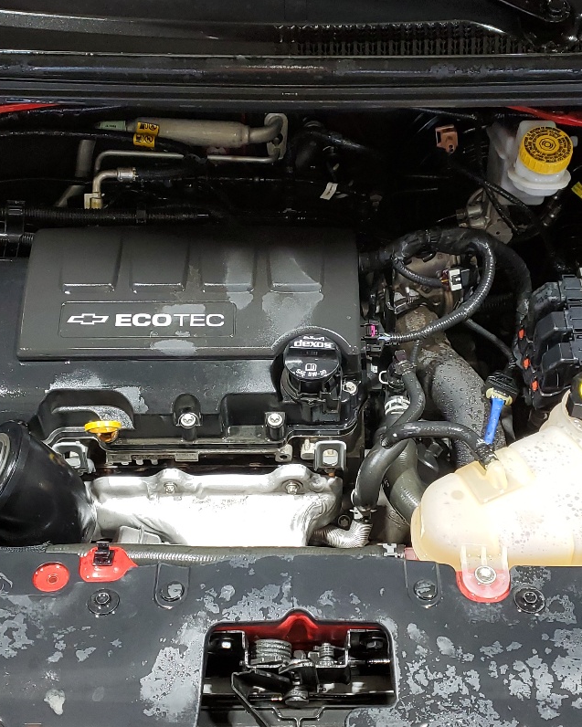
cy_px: 385
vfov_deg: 36.6
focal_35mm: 51
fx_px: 1098
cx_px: 279
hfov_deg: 29.7
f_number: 1.5
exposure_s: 1/60.2
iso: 78
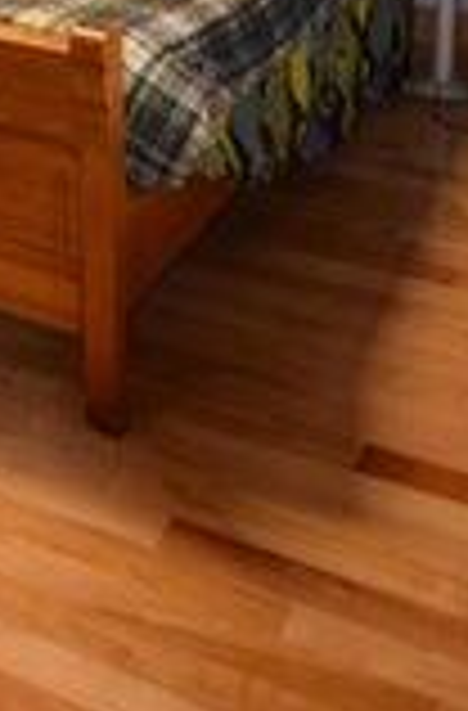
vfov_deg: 26.7
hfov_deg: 18.9
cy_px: -144
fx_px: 1319
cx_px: -108
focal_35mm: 67
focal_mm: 11
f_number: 2.8
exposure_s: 1/60
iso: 800
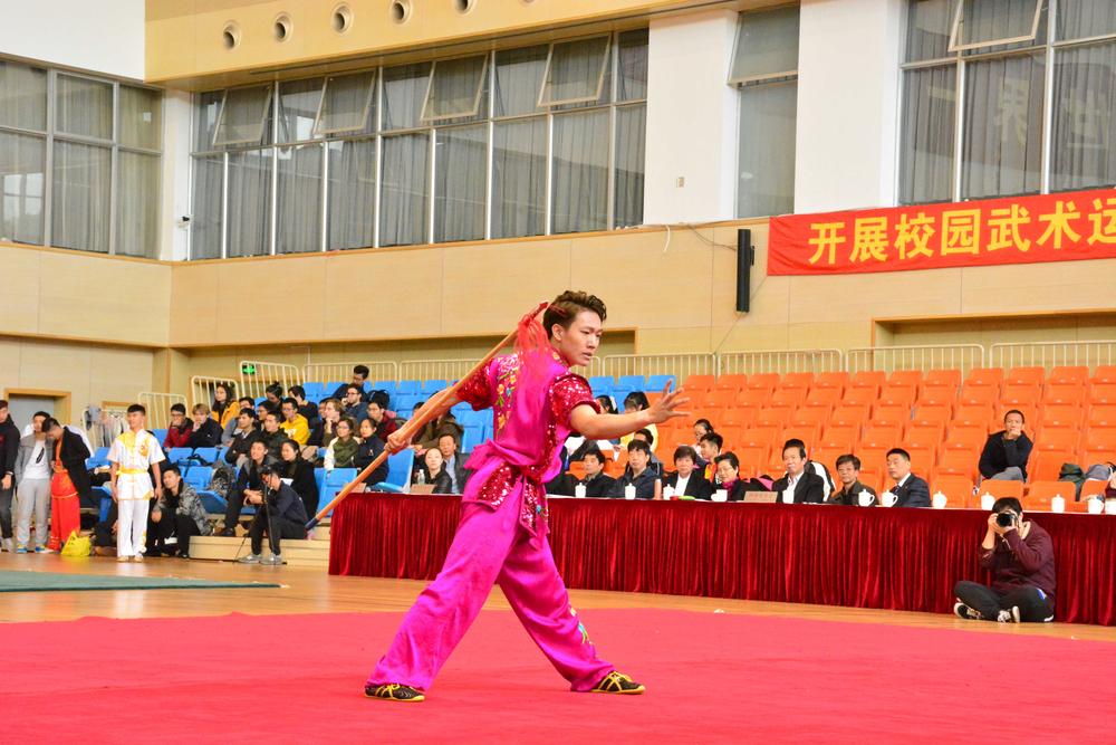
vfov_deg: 17.5
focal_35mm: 78
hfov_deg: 26.0
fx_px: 2418
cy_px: 372
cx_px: 558
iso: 6400
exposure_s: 1/200
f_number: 7.1
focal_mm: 52
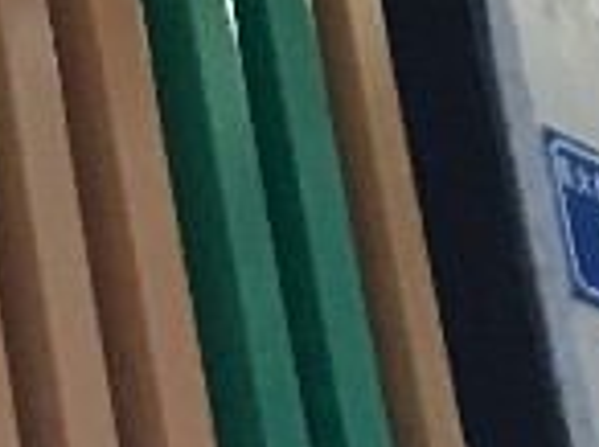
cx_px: -964
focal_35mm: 192
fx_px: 3317
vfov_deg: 6.9
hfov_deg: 9.0
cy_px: 1366
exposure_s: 1/17
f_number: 1.8
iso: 50
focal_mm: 3.99
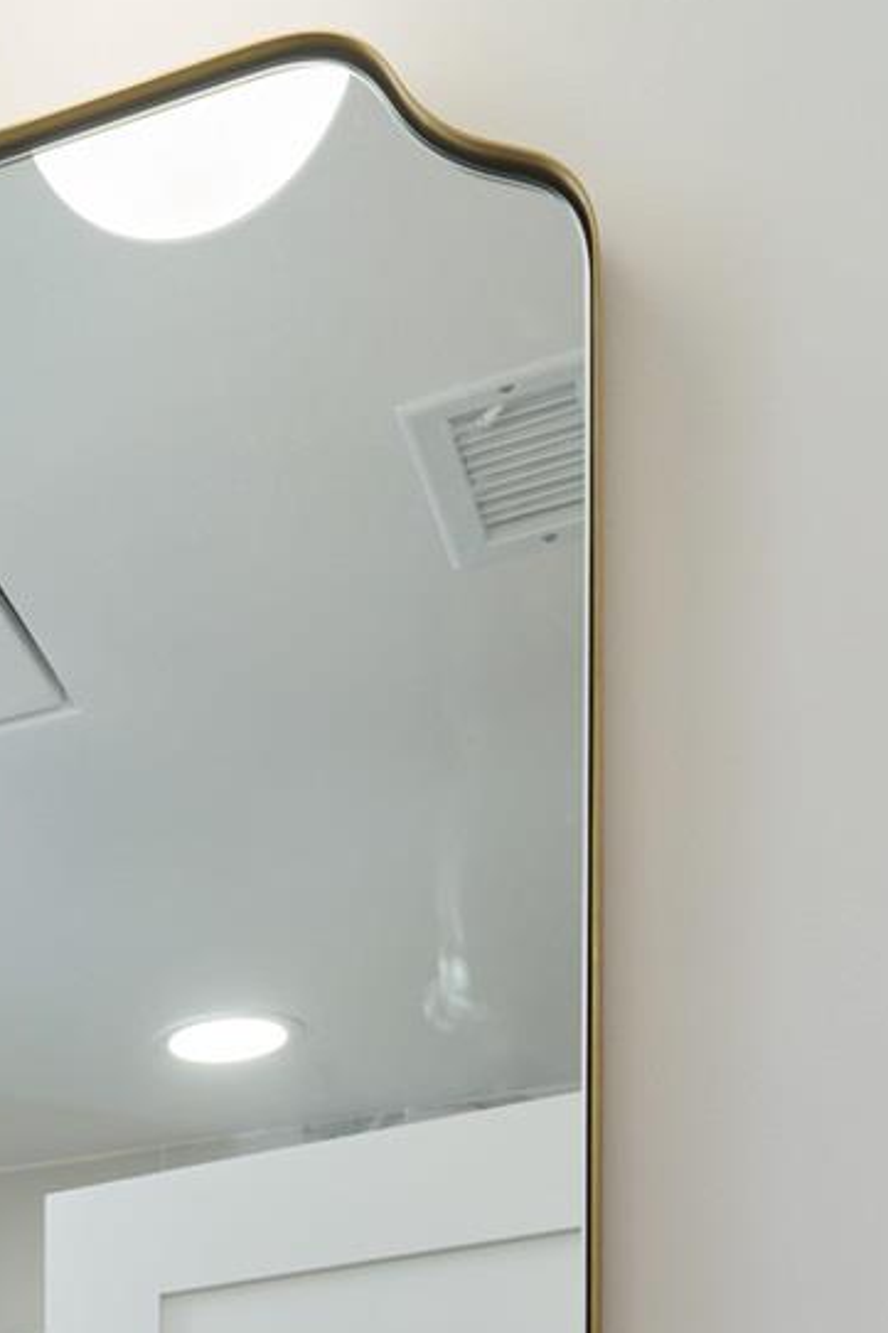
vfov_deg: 22.7
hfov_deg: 17.1
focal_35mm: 70
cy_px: 2068
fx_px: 2596
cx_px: -536
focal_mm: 16.5
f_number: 8
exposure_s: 1/80
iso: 400
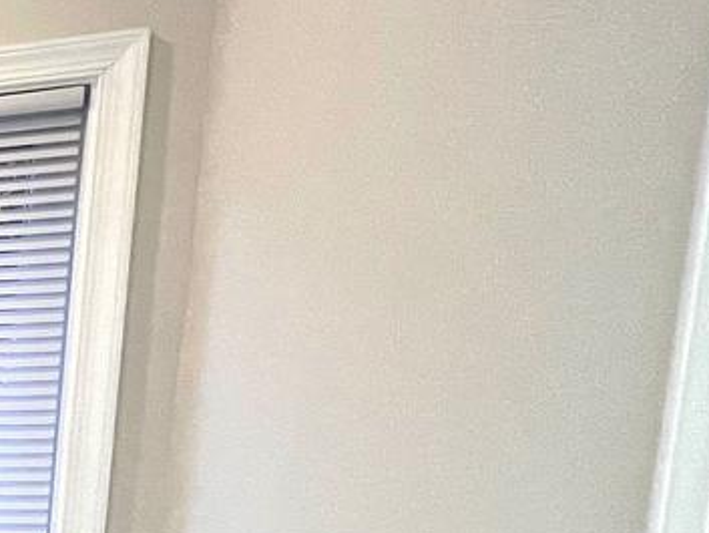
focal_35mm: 53
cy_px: 650
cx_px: -723
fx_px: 1086
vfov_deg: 24.7
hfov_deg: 19.2
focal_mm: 1.57
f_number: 1.8
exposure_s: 1/120
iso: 80
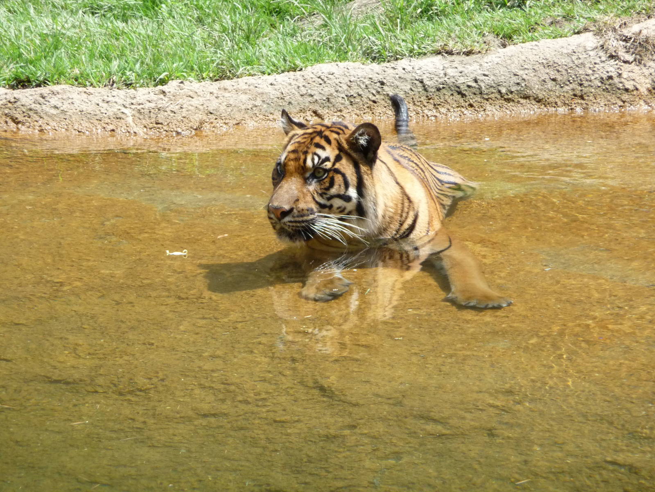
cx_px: 328
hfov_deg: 7.1
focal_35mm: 280
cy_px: 246
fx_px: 5298
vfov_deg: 5.3
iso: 250
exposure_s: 1/500
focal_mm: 47
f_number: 4.9
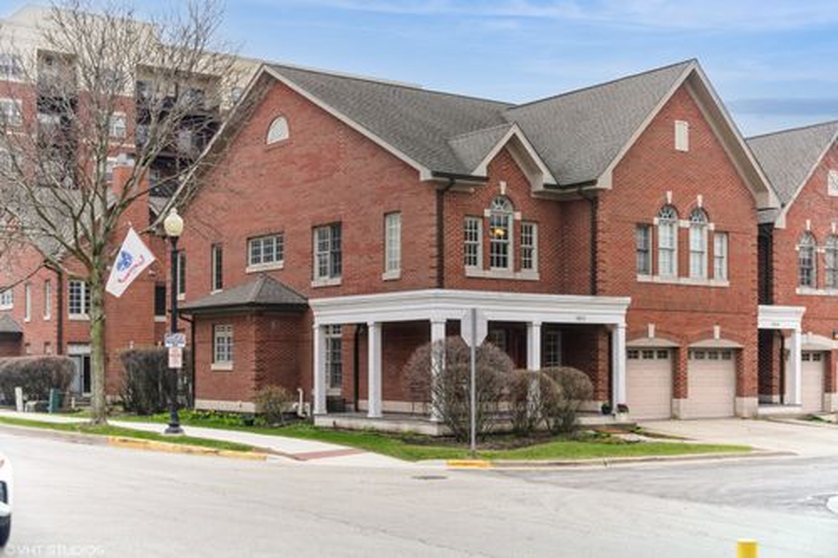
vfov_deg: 28.1
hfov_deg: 41.1
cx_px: 419
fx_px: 1117
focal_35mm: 48
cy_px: 279
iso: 200
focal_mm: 48
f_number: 8
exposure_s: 1/30
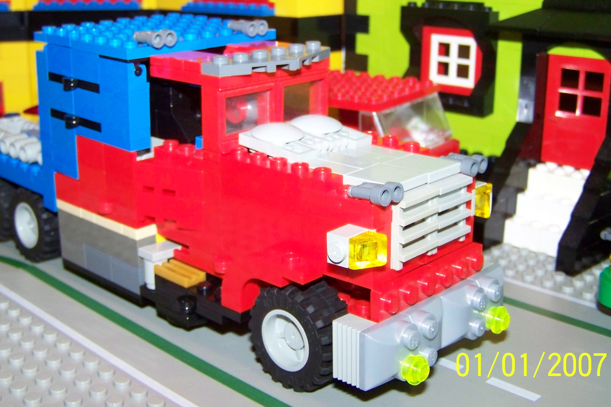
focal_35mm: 49
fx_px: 832
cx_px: 270
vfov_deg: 27.4
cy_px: 154
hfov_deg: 40.3
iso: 200
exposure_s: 1/30
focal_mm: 6.3
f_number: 2.8
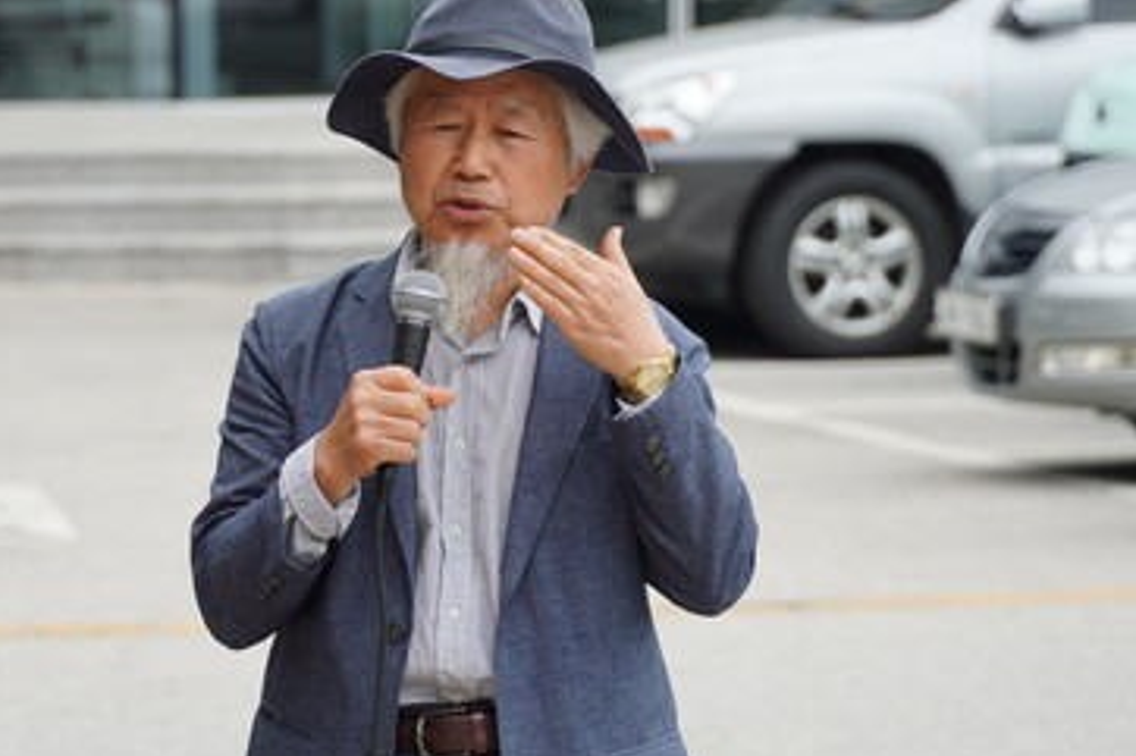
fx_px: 10592
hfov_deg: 6.1
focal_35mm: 336
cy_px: 398
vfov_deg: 4.1
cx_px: 474
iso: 160
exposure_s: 1/250
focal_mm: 135
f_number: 5.6
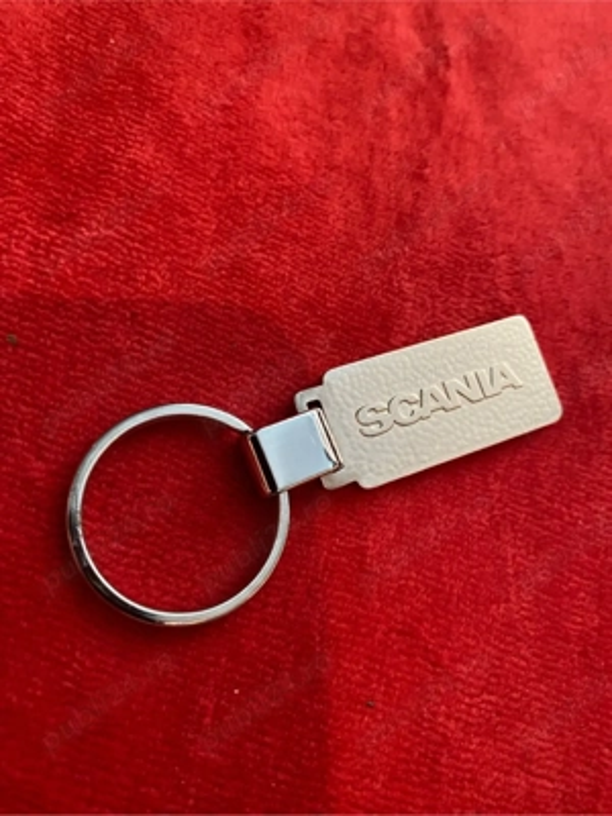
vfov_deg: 69.4
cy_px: 408
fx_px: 589
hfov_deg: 54.9
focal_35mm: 25
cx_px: 306
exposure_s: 1/40
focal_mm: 4.25
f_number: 1.8
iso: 500
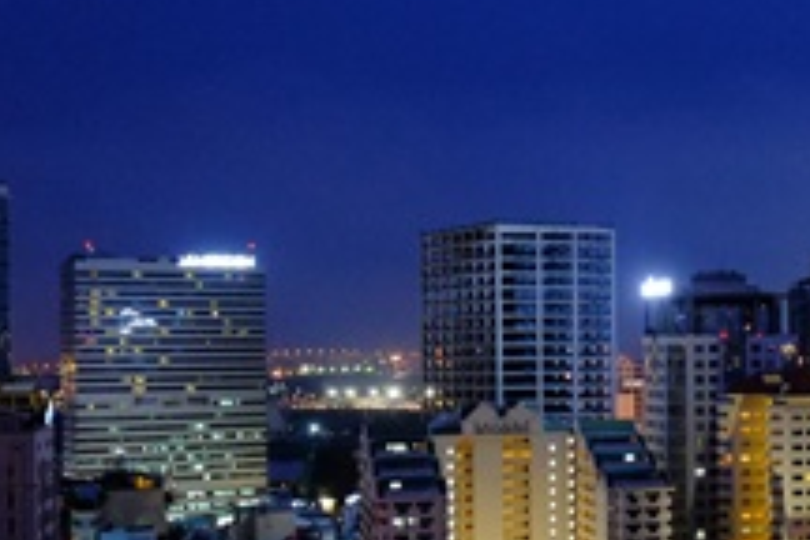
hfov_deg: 25.8
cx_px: 975
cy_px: 360
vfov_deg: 19.4
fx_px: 1575
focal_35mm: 70
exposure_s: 1/7
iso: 1600
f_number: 2.8
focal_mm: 14
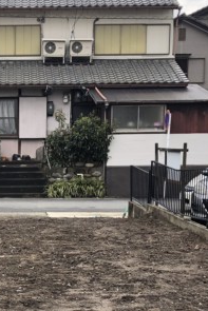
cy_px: 265
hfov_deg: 16.9
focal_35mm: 79
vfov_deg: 25.1
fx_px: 684
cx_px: 2
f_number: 1.8
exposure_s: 1/254
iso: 20
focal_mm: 3.99
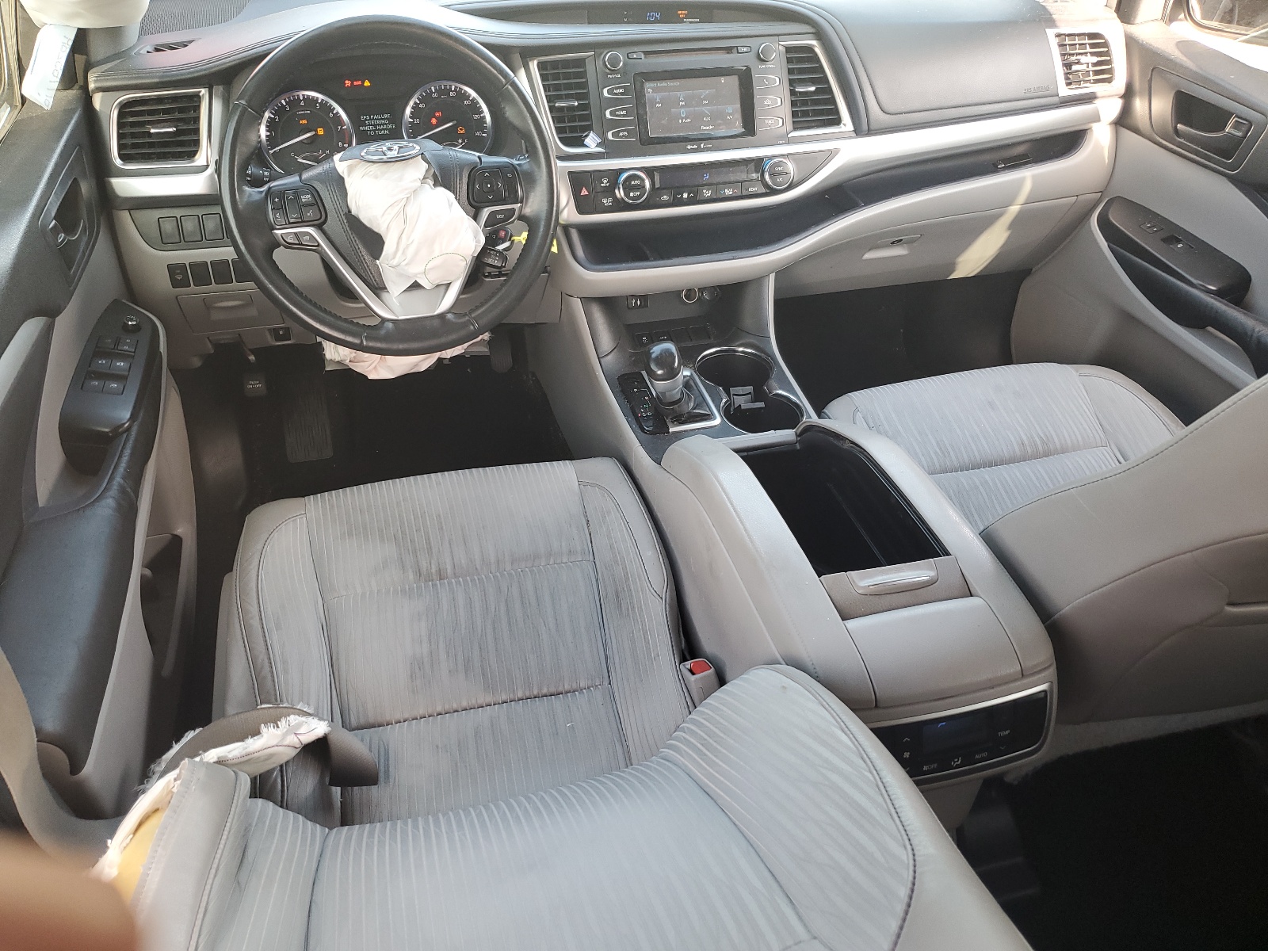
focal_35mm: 26
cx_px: 634
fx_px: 952
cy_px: 476
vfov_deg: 53.1
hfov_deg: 67.3
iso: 74
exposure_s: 1/120
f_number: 1.5
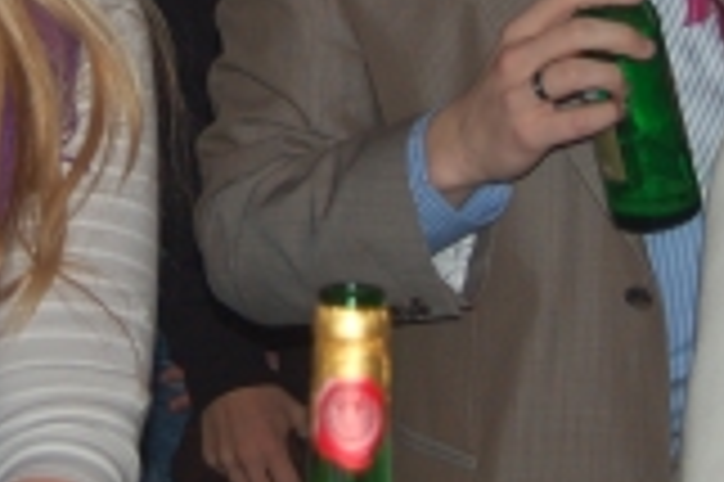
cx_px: 211
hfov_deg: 13.1
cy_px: -225
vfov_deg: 8.5
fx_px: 3154
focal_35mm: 157
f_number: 4.2
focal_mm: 28
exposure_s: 1/60
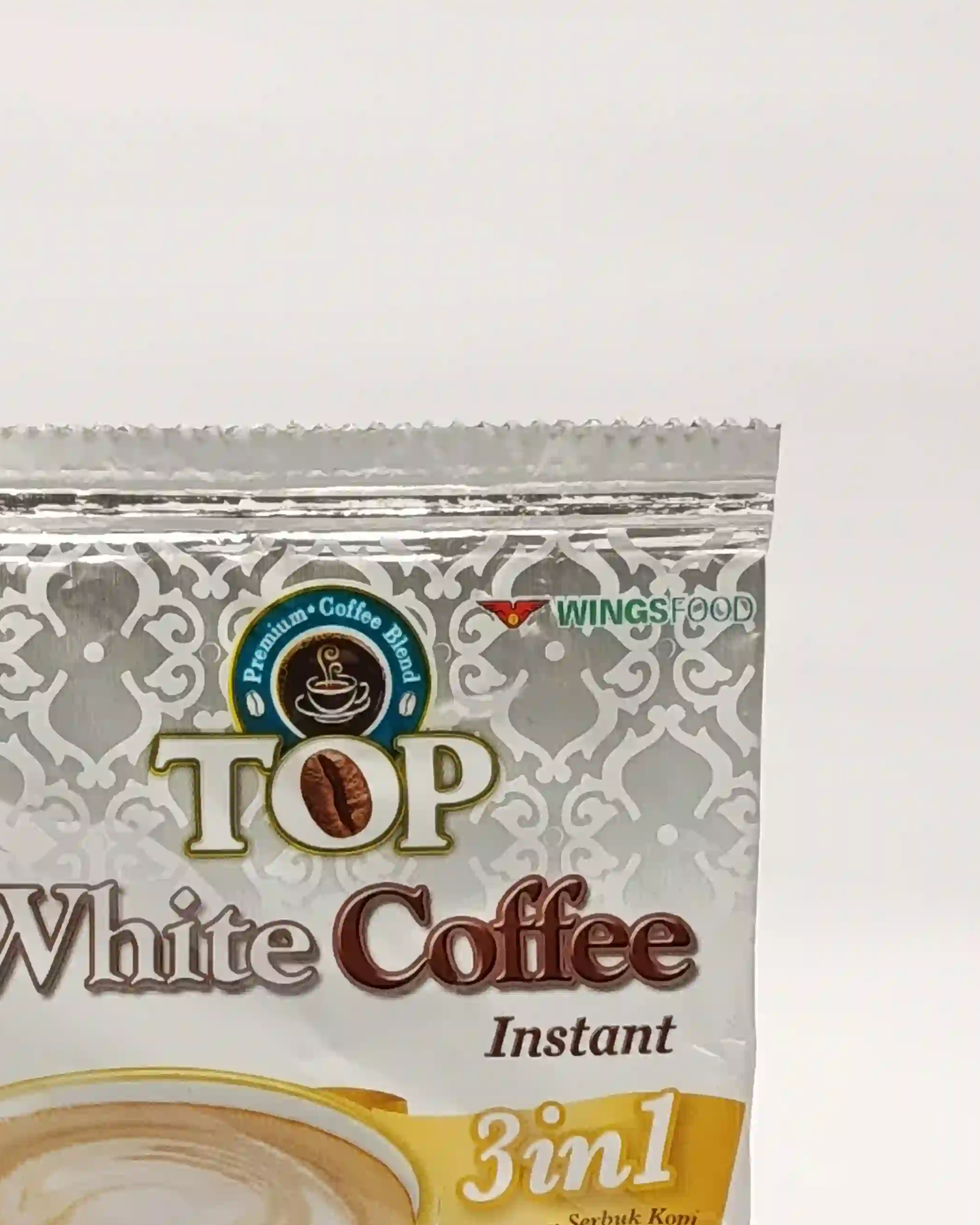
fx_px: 2828
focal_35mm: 78
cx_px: 297
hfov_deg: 19.6
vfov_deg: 24.3
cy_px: 870
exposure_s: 1/100
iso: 364
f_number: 1.7
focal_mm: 5.24
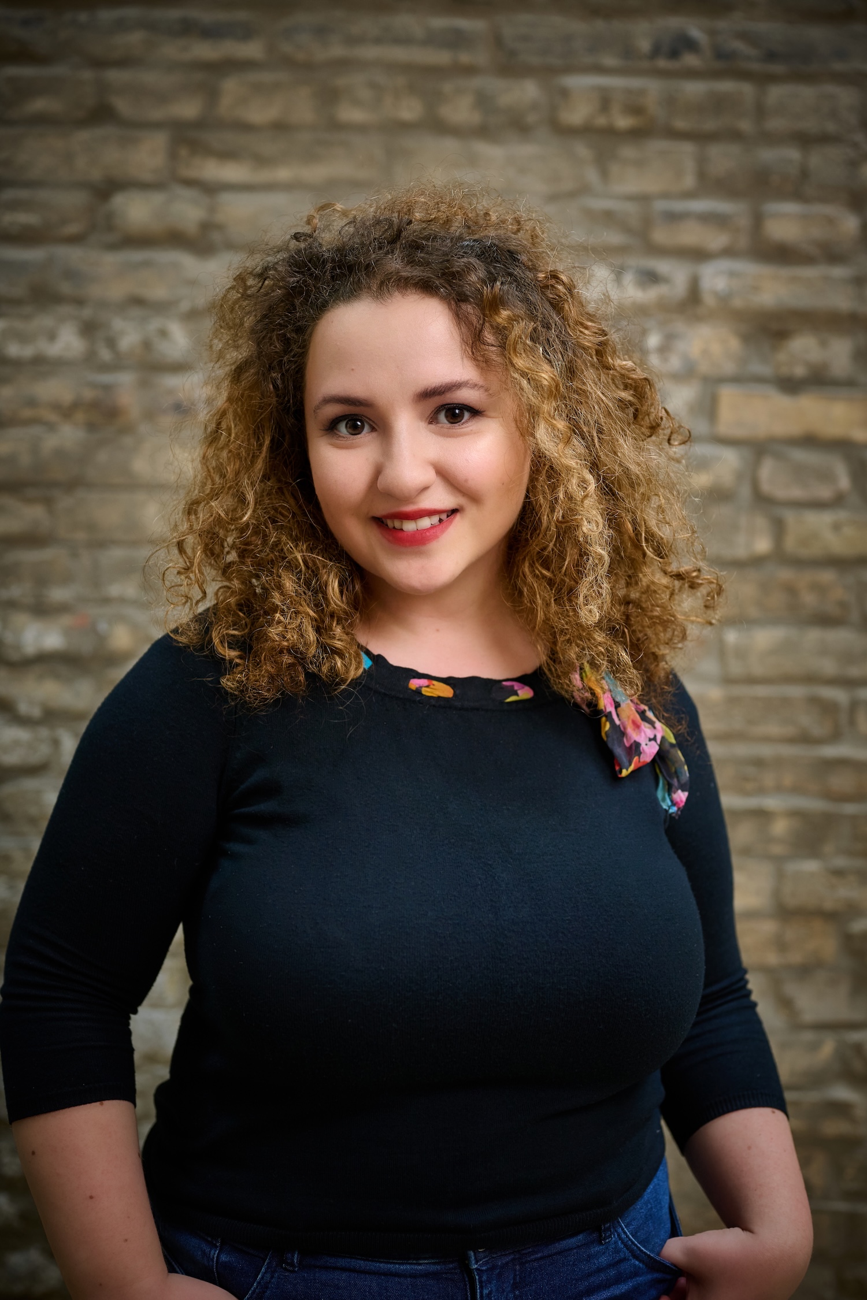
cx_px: 434
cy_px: 650
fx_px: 1806
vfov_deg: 39.6
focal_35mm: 50
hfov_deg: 27.0
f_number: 2.8
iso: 400
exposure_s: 1/100
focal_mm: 50
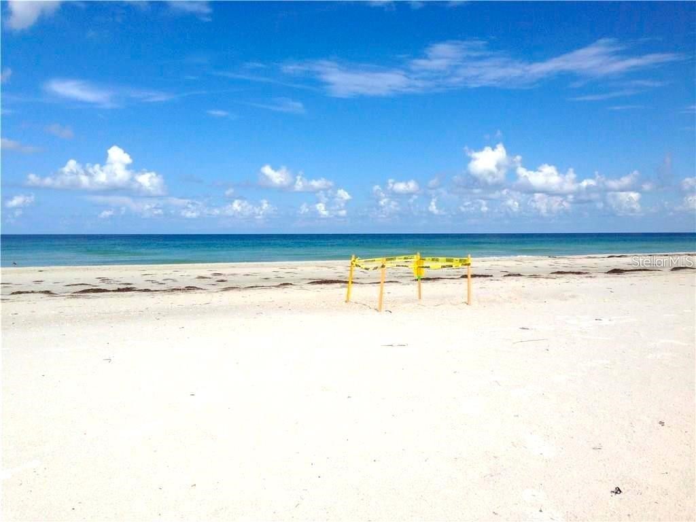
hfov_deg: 55.4
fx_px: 664
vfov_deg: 42.9
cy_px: 261
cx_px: 348
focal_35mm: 33
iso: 50
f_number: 2.4
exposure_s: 1/3195
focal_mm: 4.13
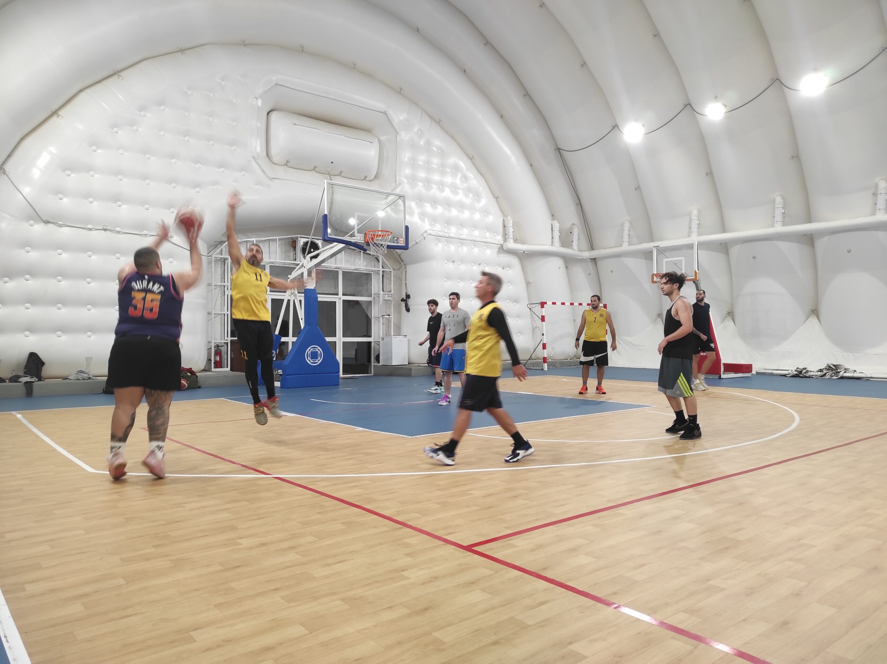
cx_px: 444
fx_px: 640
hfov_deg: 69.4
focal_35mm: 25
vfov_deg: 54.8
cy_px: 332
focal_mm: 5.43
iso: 270
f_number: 1.89
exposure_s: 1/50
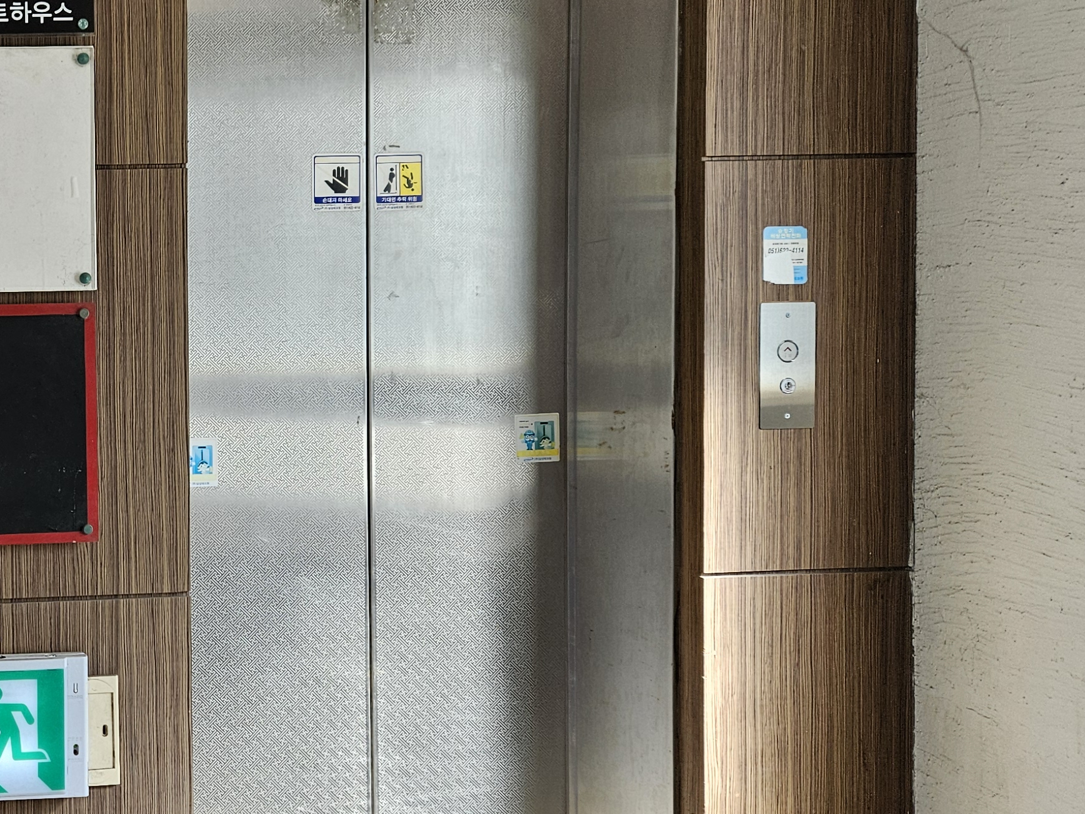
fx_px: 1661
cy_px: 354
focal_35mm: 53
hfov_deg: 32.1
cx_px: -96
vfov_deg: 27.5
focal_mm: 5.4
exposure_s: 1/180
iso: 64
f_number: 1.8
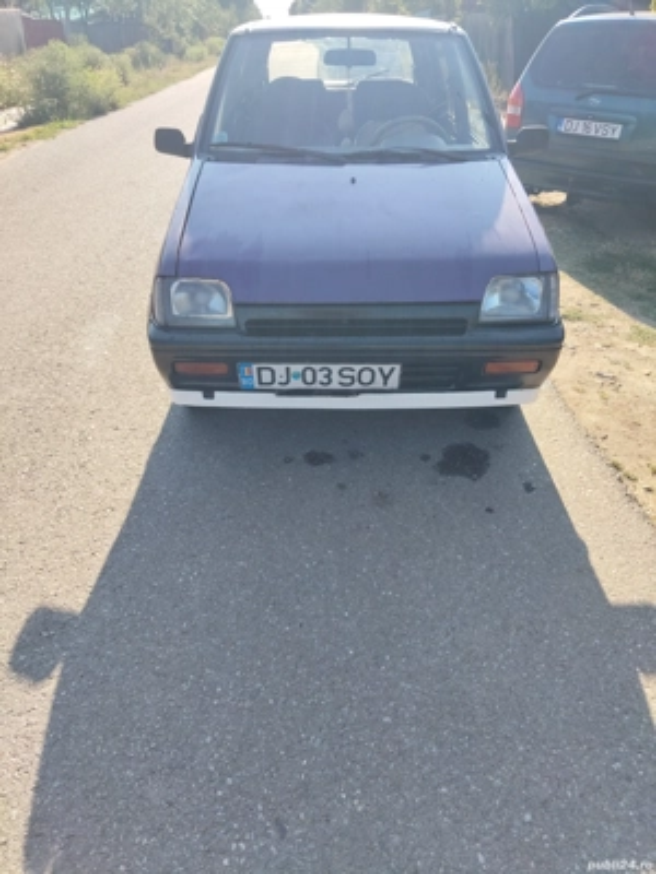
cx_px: 328
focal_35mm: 25
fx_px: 632
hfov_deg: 54.9
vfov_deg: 69.4
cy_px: 437
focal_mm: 4.15
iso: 100
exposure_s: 1/669
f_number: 1.8
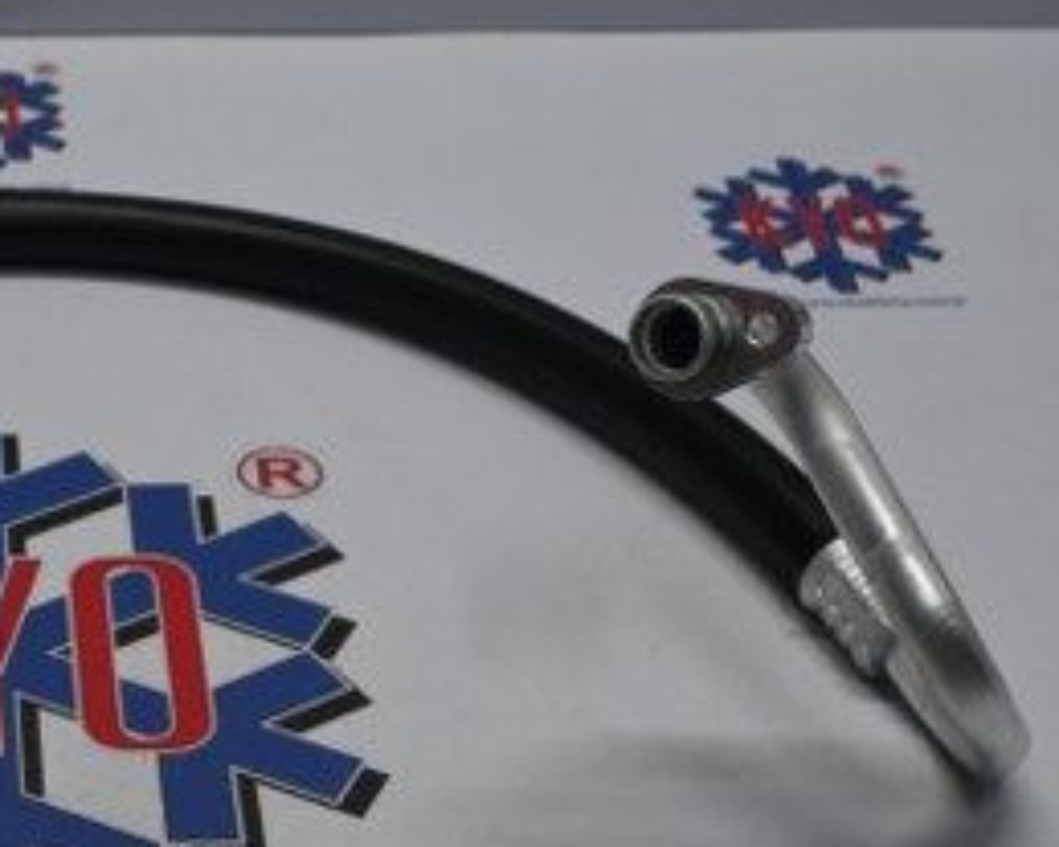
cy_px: 503
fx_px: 3070
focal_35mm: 98
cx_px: 4
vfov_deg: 15.7
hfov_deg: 19.0
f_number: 4.8
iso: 450
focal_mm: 30
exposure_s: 1/125
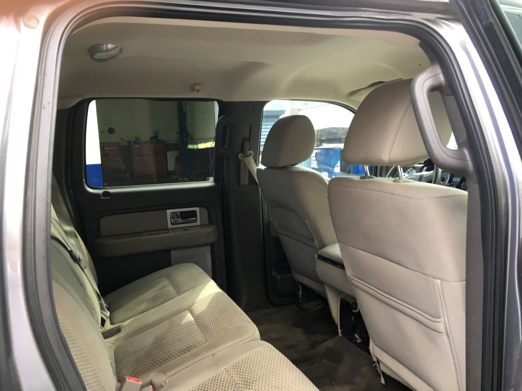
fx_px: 437
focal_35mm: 29
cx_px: 261
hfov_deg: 61.7
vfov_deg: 48.2
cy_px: 196
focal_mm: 4.15
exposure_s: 1/40
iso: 32
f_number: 2.2
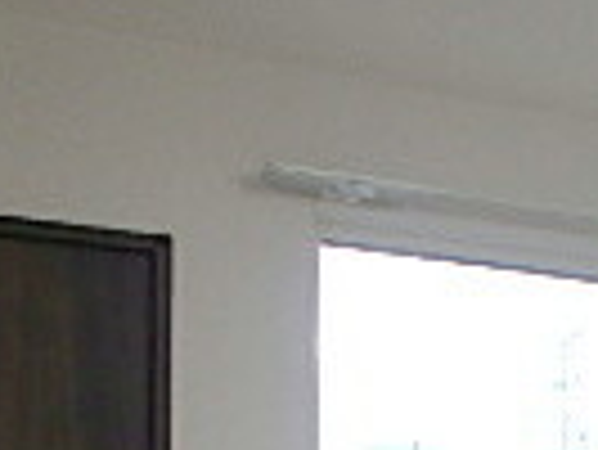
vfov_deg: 13.6
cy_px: 729
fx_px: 1746
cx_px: 949
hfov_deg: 17.2
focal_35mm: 101
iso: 125
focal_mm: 3.7
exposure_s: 1/60
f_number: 3.5
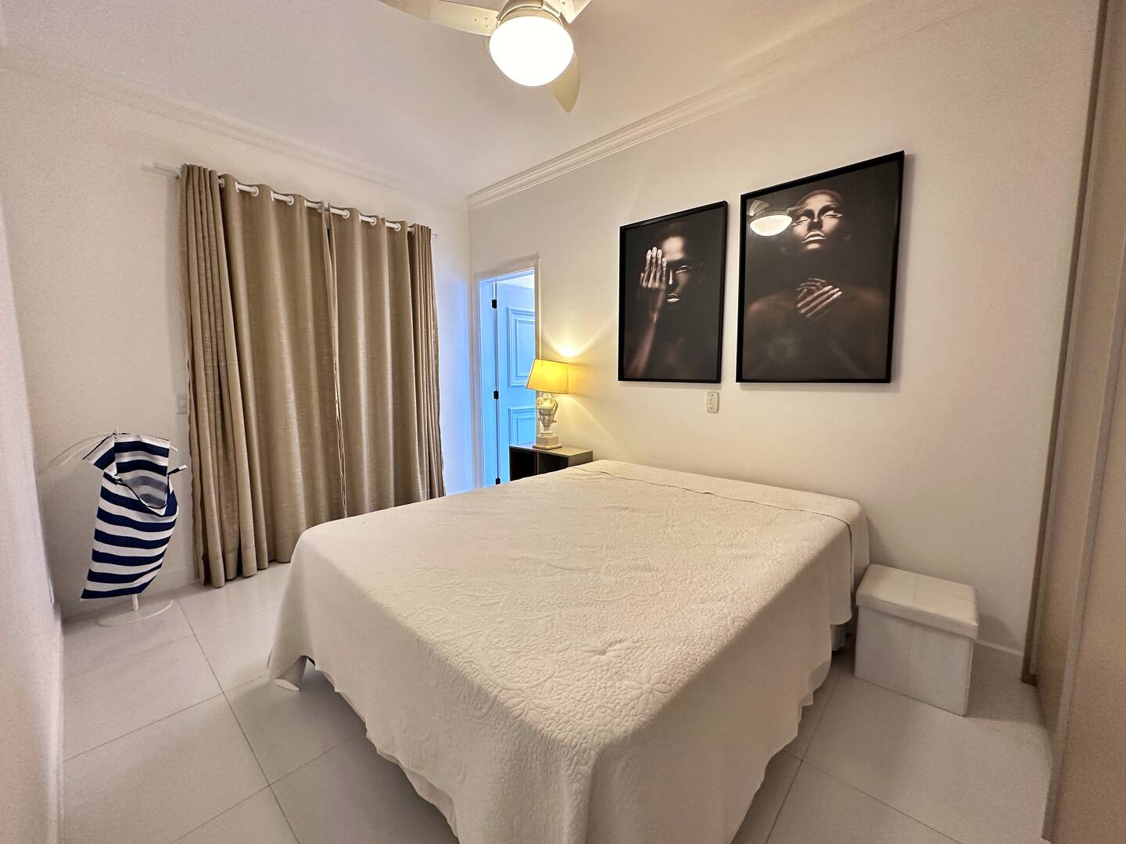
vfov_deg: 85.7
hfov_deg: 102.1
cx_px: 563
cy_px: 422
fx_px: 455
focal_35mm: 14
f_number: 2.2
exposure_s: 1/60
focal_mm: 2.22
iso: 320
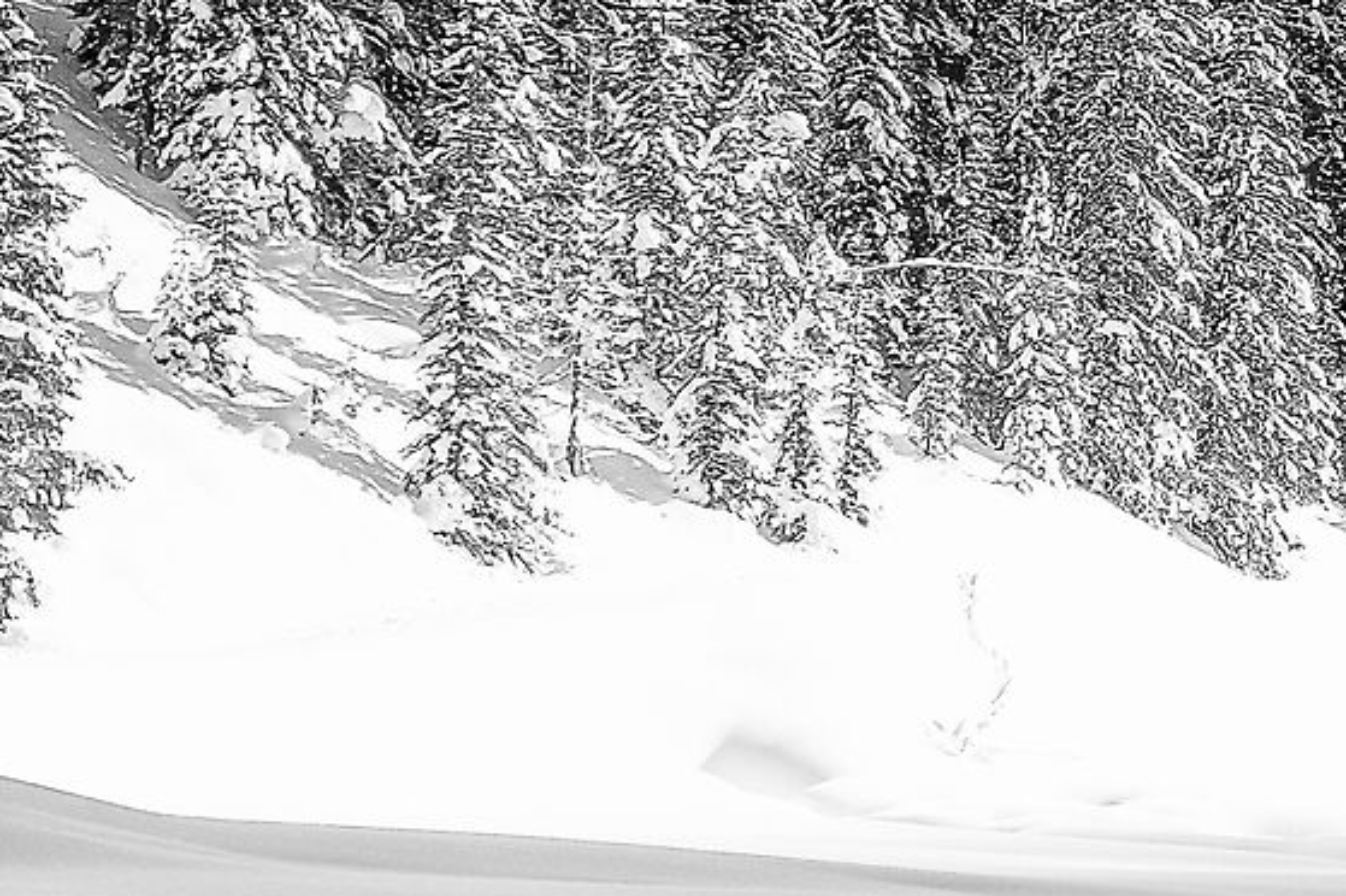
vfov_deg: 11.7
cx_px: 2381
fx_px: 4334
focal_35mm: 116
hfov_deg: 15.4
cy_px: -34
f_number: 6.4
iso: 160
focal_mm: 18
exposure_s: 1/480
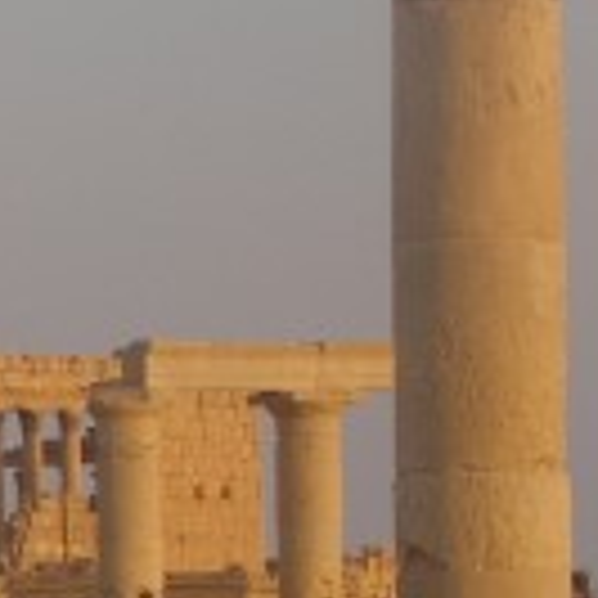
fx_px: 7447
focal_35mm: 381
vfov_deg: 4.6
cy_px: 528
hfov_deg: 4.5
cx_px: -985
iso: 50
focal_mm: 15.45
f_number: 4.6
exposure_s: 1/250
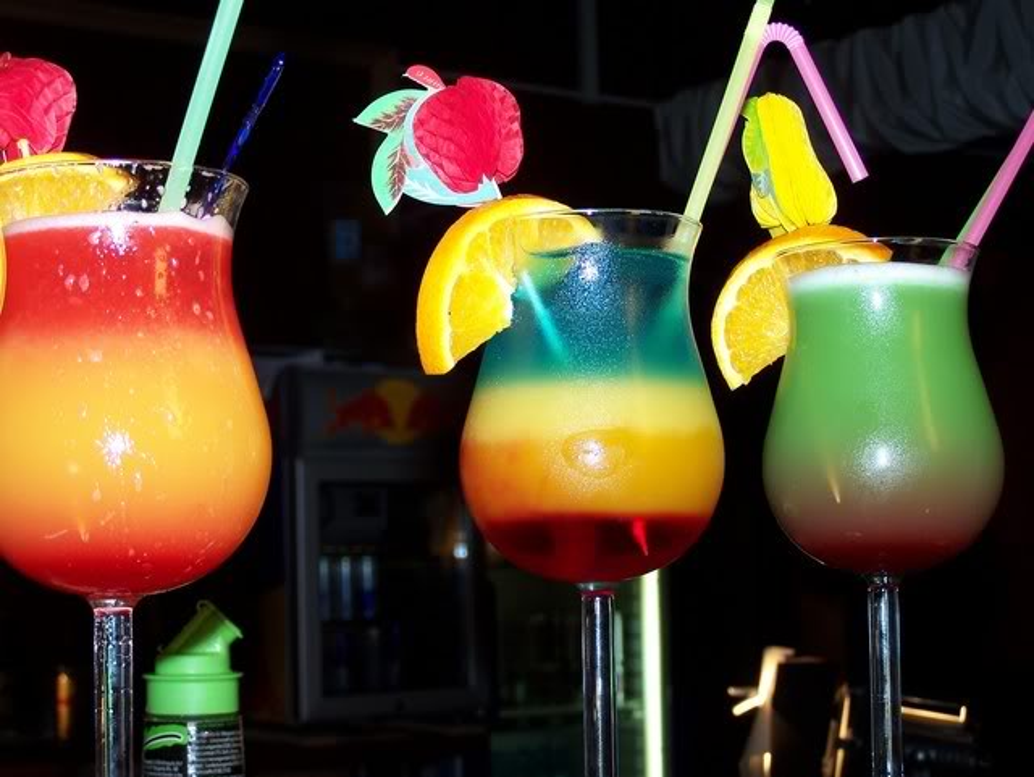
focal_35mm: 67
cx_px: 517
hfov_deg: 28.9
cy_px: 388
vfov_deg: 22.0
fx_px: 2003
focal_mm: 11.1
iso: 80
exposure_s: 1/80
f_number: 3.2
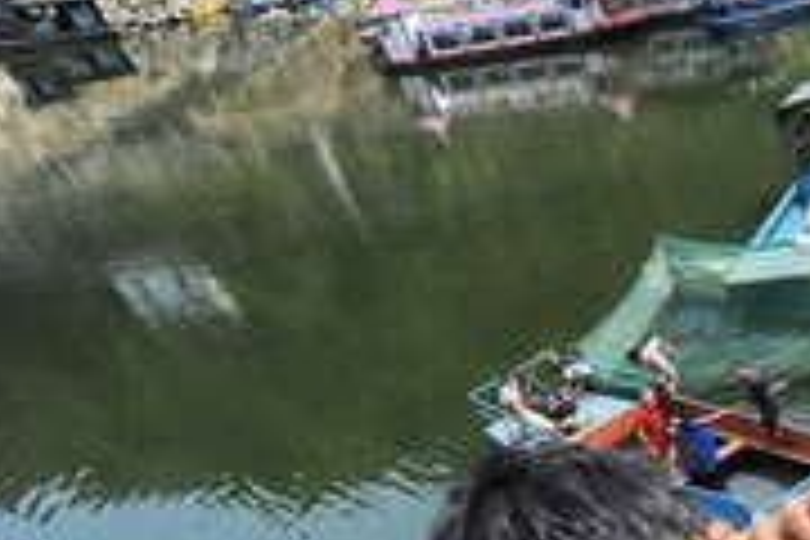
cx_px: 1089
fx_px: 1125
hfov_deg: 30.1
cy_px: 646
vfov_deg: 24.5
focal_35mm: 50
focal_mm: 18
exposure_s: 1/640
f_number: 8
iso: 400
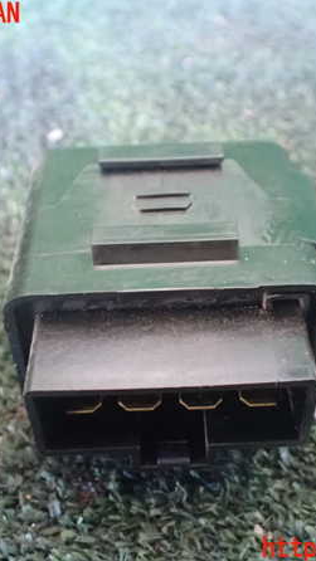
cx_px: 169
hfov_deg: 27.1
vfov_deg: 46.4
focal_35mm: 44
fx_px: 655
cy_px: 282
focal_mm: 5.4
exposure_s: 1/25
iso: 1600
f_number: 2.3
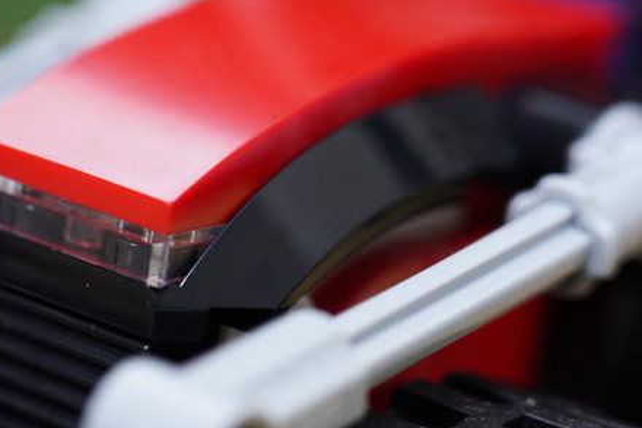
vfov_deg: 7.2
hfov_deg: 10.7
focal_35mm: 191
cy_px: 254
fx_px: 3405
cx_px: 93
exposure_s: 1/80
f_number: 4
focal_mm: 70
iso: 1600
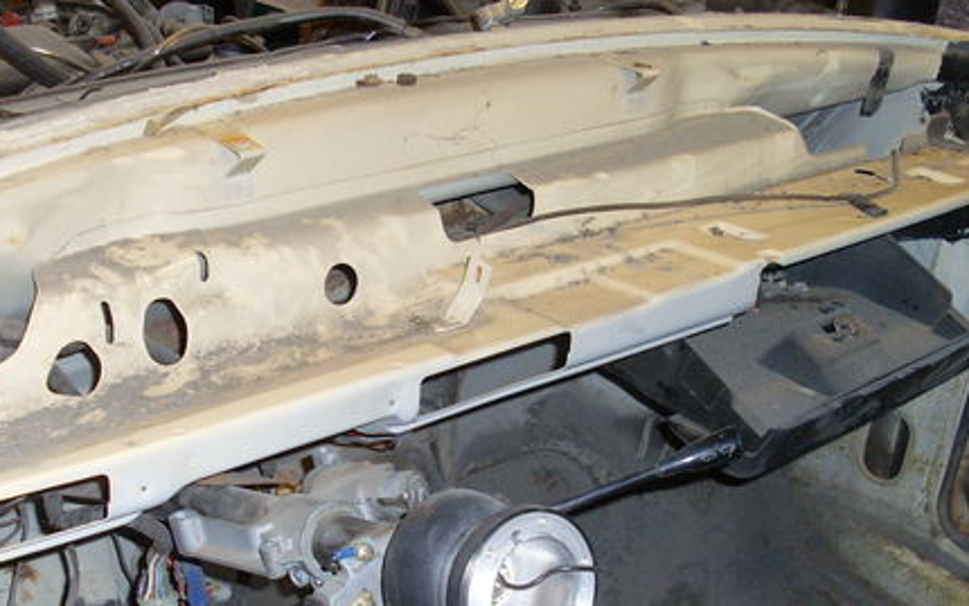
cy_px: 444
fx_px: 1585
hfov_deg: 34.0
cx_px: 455
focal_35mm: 60
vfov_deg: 21.5
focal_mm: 6.3
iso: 100
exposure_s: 1/45
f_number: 3
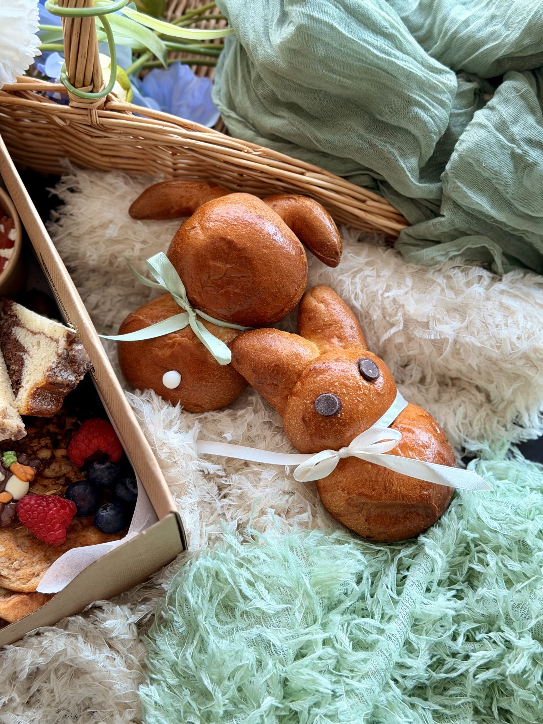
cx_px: 272
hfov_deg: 30.3
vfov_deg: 39.7
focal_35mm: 48
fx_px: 1004
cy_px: 362
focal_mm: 6.76
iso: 100
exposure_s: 1/60
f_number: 1.78
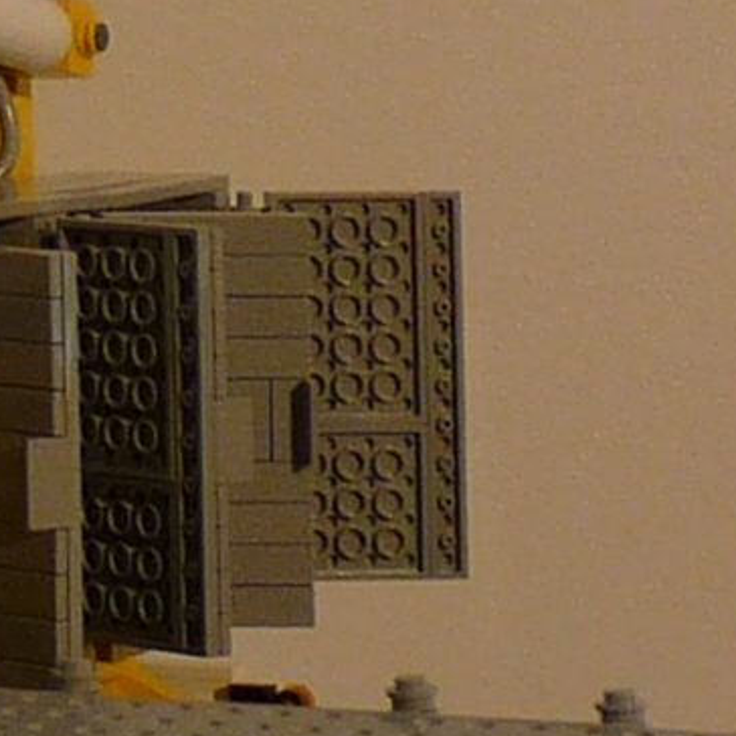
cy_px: -550
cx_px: -964
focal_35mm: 239
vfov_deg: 7.1
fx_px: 5749
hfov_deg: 7.0
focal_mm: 4.8
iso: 100
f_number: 2.8
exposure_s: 1/60
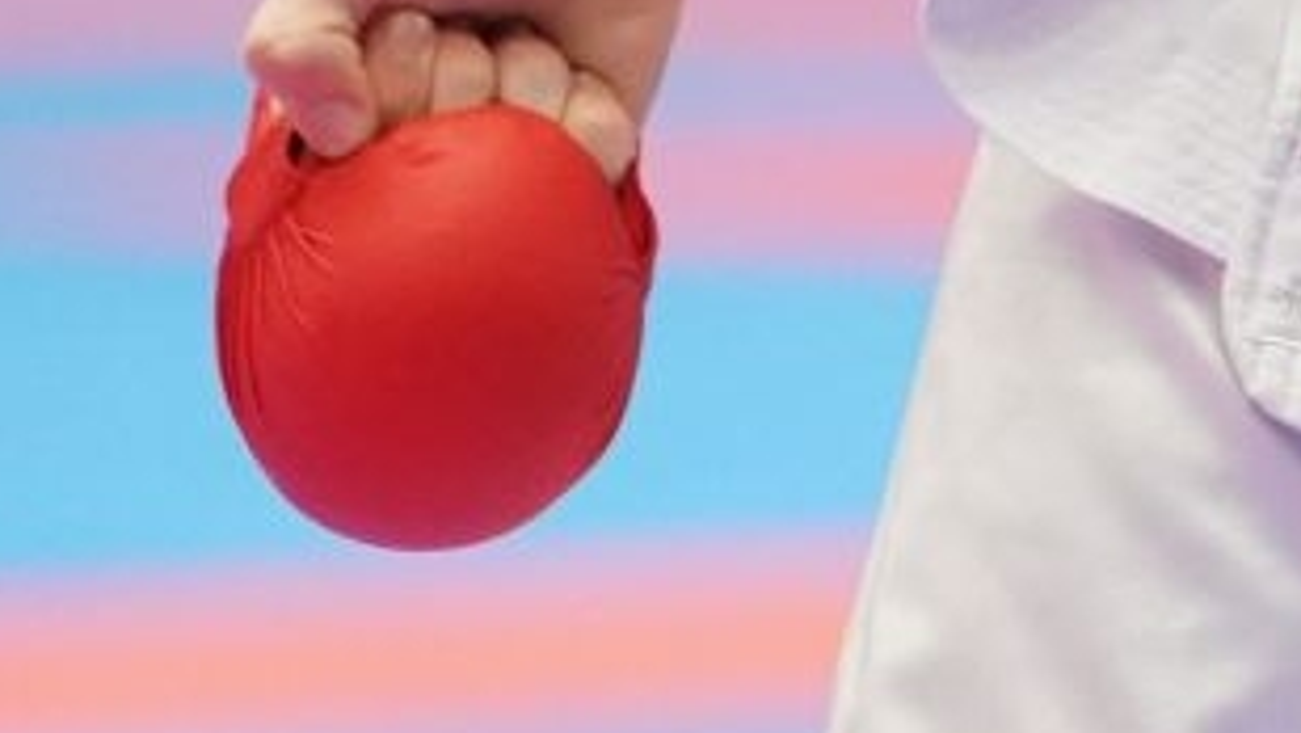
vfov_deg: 1.1
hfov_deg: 1.9
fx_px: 39751
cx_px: 1899
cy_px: -1428
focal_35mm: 1152
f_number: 2.8
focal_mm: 189
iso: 4000
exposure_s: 1/1000
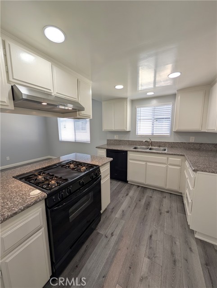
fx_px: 100
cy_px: 144
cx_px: 108
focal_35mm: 12
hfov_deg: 94.6
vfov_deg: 110.5
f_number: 1.7
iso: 47
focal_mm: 2.02
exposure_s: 1/125
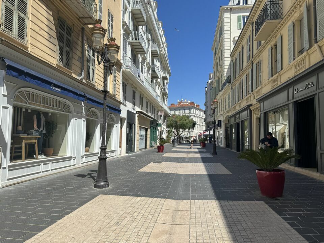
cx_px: 162
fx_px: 225
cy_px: 122
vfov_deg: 56.8
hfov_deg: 71.6
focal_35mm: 24
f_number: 1.78
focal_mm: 6.76
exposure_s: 1/3247
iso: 80
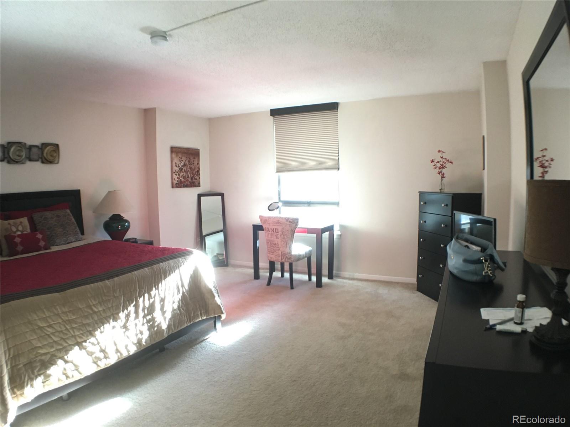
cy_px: 214
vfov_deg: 48.2
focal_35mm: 29
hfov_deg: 61.7
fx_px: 478
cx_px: 285
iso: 100
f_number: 2.2
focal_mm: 4.15
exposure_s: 1/30
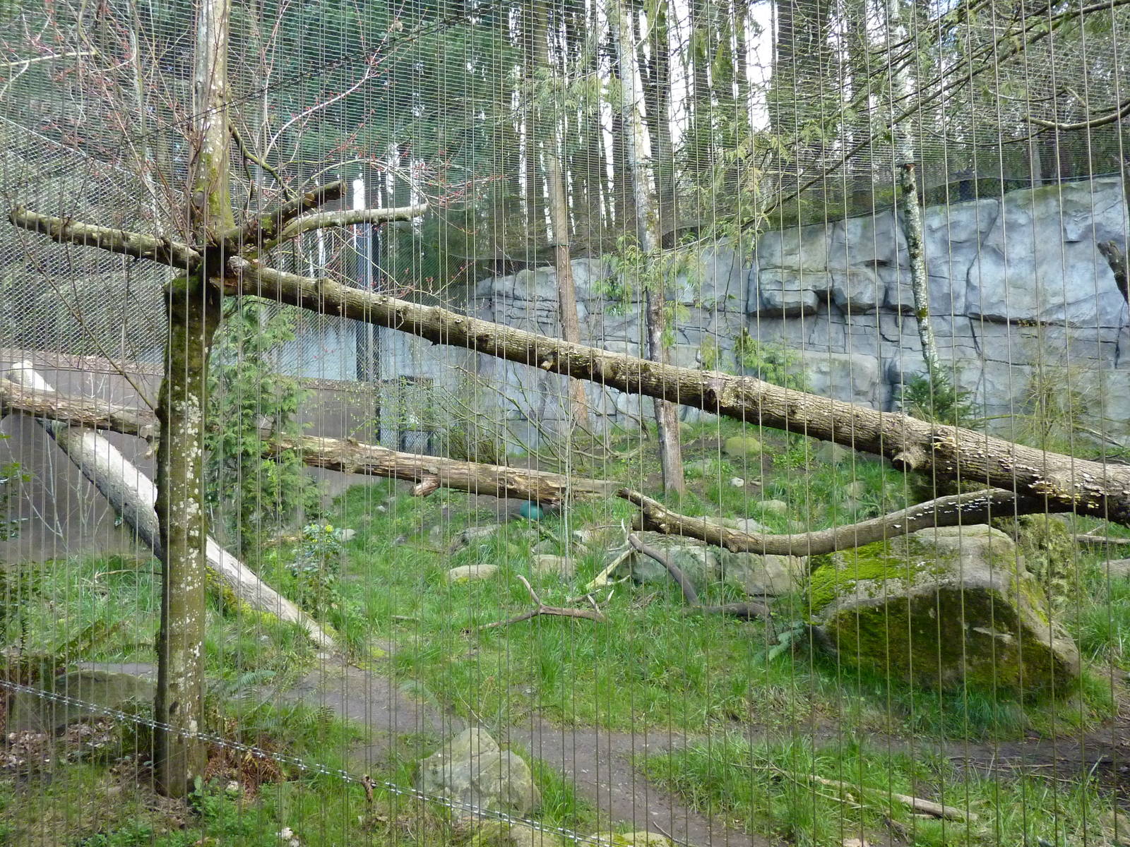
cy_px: 424
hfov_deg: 69.4
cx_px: 565
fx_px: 816
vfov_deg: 54.9
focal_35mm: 25
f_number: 3.3
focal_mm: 4.1
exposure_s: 1/125
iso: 400
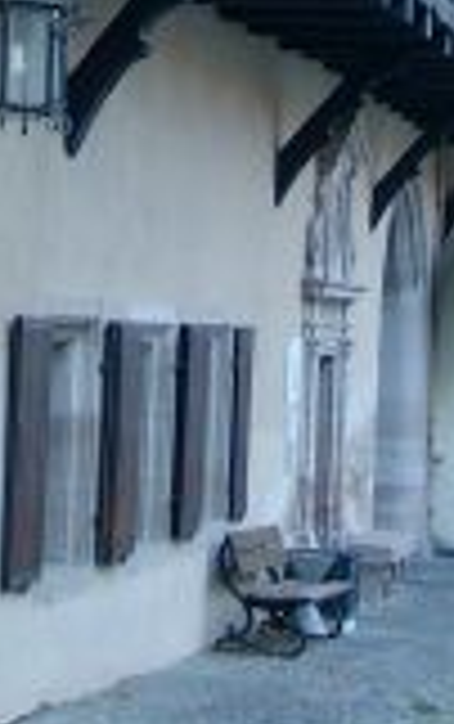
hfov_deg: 9.8
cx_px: 216
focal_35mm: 134
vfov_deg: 15.1
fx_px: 2646
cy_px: -99
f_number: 2
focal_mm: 7.13
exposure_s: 1/37.4
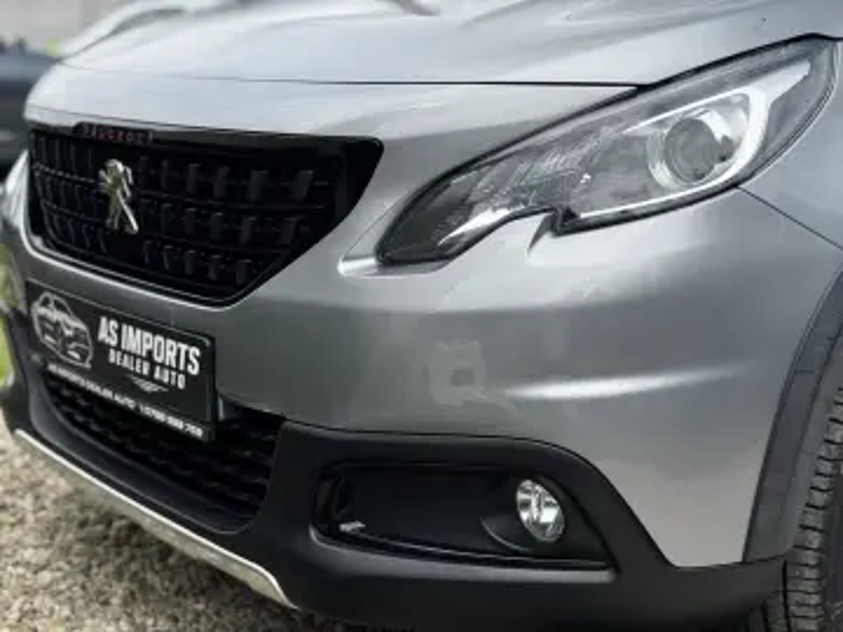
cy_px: 316
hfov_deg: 39.7
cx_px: 422
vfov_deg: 30.3
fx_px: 1169
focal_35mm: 48
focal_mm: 6.76
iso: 64
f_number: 1.78
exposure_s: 1/2331
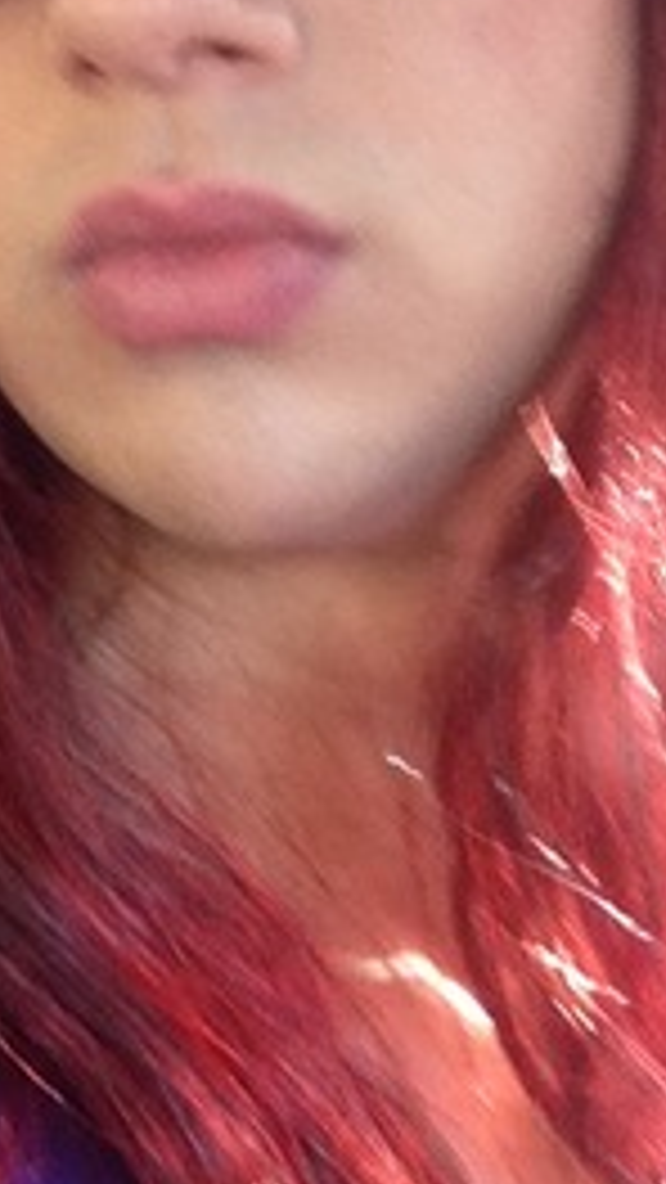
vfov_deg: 24.0
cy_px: 198
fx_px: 2730
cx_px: -112
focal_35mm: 87
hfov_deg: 13.6
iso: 80
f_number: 2.4
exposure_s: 1/30
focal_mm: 2.18
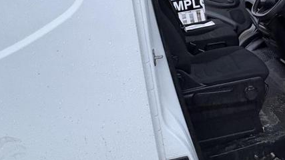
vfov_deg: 35.3
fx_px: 242
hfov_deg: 57.1
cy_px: 29
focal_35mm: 32
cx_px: 222
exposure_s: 1/53
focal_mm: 2.22
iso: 1000
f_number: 2.2
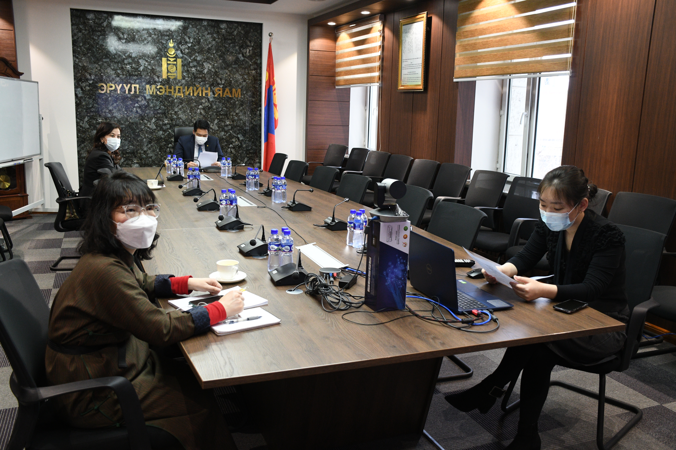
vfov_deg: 40.0
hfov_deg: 57.2
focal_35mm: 33
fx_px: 620
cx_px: 338
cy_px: 225
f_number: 4.5
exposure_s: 1/60
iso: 1250
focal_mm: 22
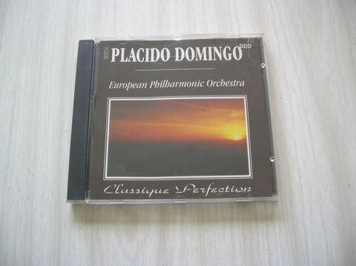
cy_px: 133
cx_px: 178
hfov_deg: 54.0
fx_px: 349
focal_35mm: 34
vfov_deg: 41.7
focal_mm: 5.7
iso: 50
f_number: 2.9
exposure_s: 1/11.3
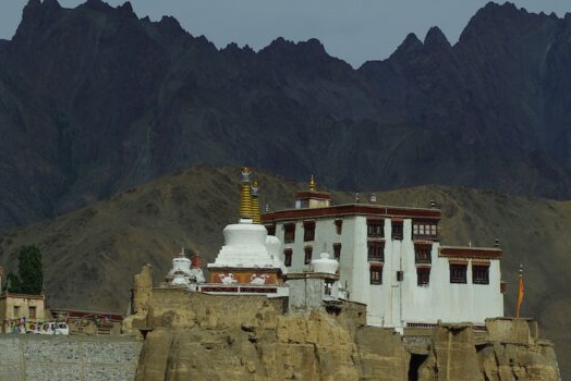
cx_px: 354
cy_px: 235
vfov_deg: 5.2
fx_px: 4189
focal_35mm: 264
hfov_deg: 7.8
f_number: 9.5
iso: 100
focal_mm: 90
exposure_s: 1/350
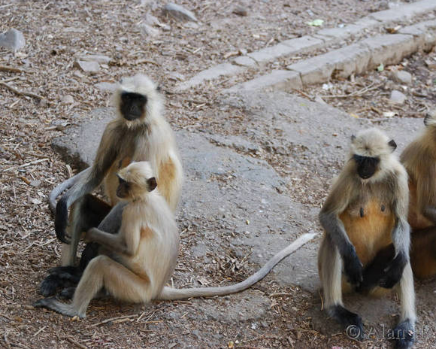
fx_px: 1755
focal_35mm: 136
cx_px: 259
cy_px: 174
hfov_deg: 14.2
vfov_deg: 11.4
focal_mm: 80
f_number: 4.5
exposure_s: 1/400
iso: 900
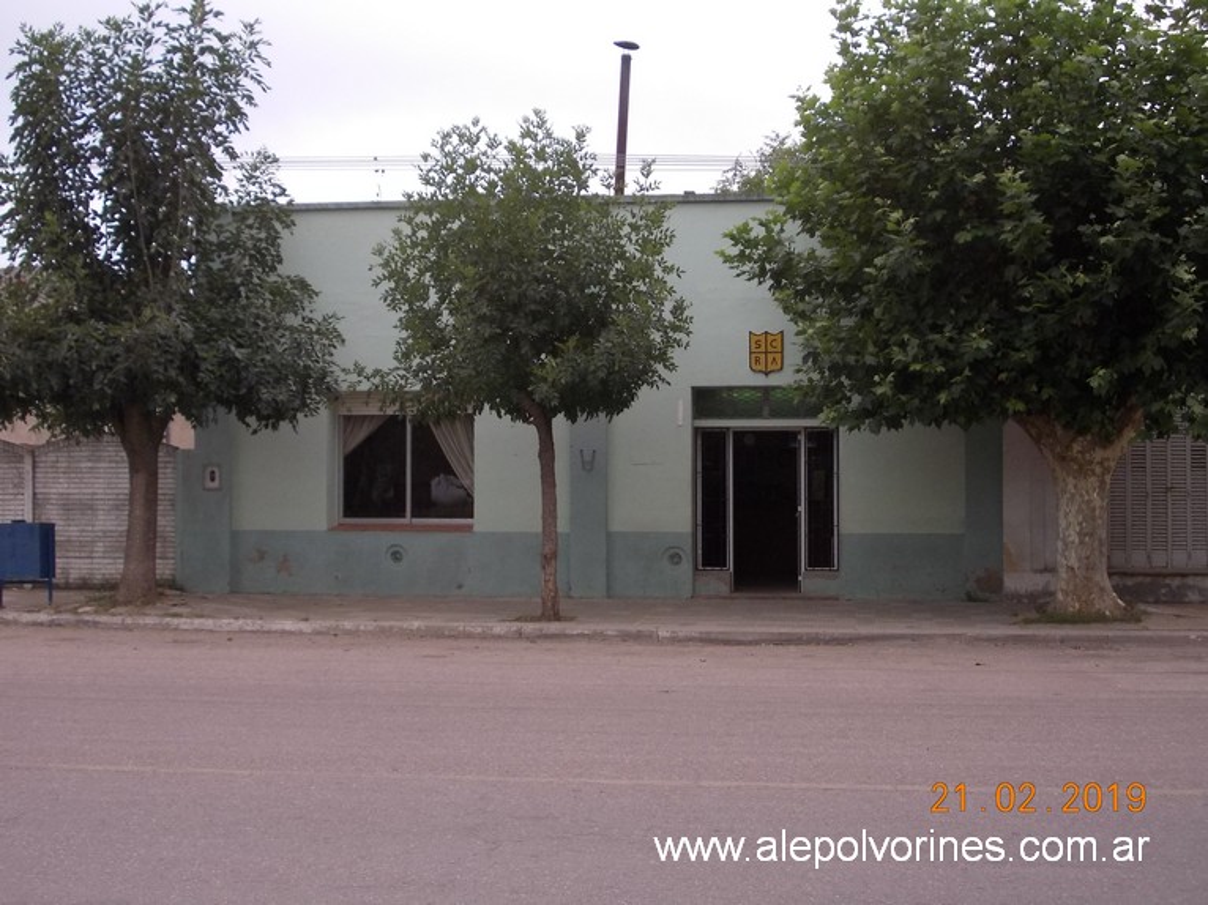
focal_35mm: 51
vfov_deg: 28.5
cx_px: 604
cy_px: 452
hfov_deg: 37.5
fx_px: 1779
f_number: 3.6
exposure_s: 1/250
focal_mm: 7.2
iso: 125
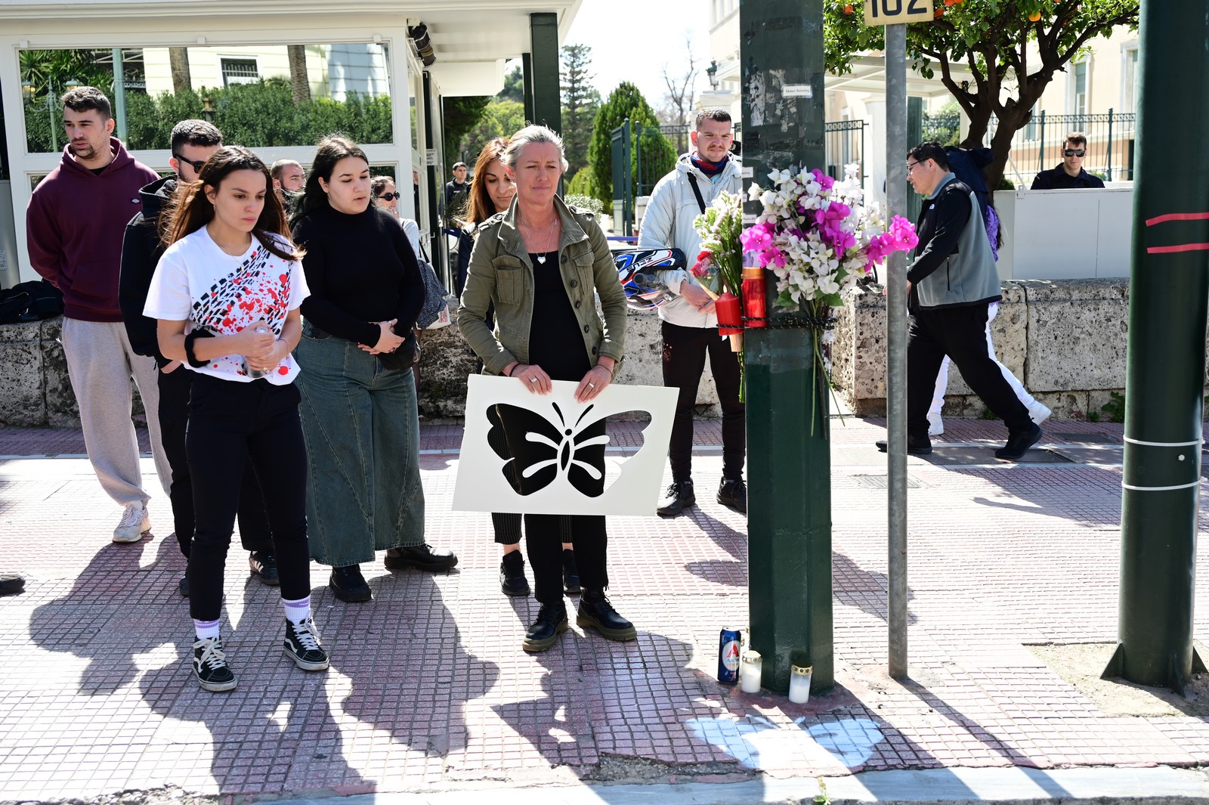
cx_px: 604
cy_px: 402
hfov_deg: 51.9
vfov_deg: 35.9
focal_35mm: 37
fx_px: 1242
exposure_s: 1/320
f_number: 4
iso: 100
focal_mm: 37
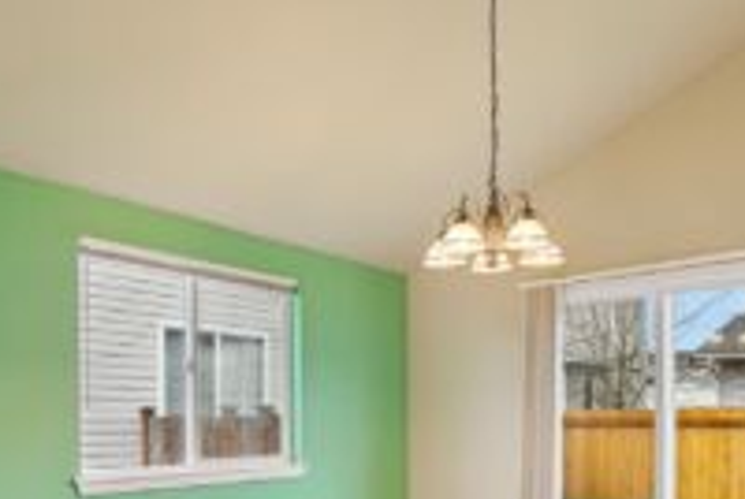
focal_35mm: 32
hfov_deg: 58.6
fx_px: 663
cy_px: 430
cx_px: 358
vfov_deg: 38.9
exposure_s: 1/60
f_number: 8
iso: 1600
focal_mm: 16
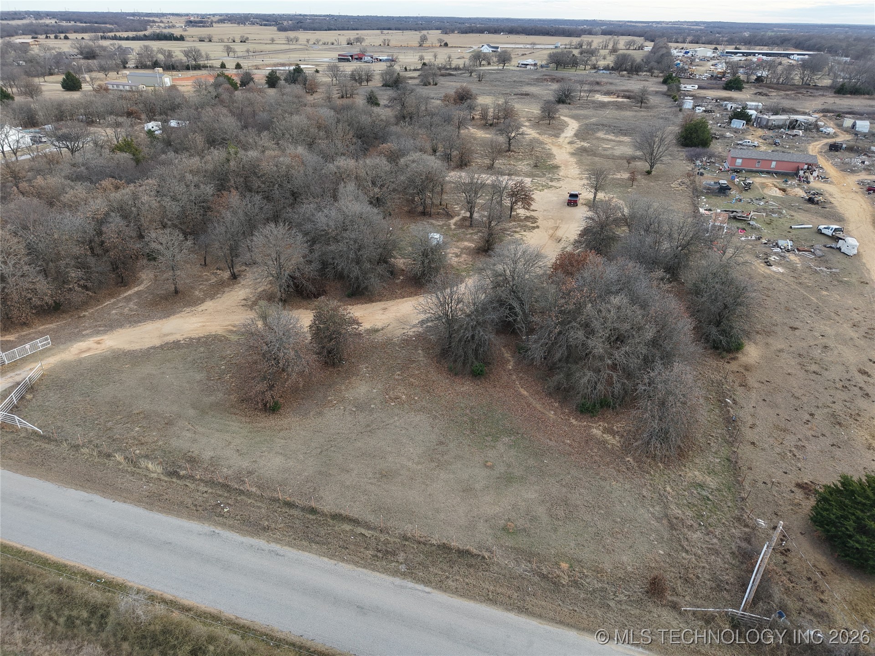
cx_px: 438
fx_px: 607
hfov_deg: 71.6
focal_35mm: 24
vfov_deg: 56.8
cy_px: 328
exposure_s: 1/400
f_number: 1.8
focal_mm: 8.67
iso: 230
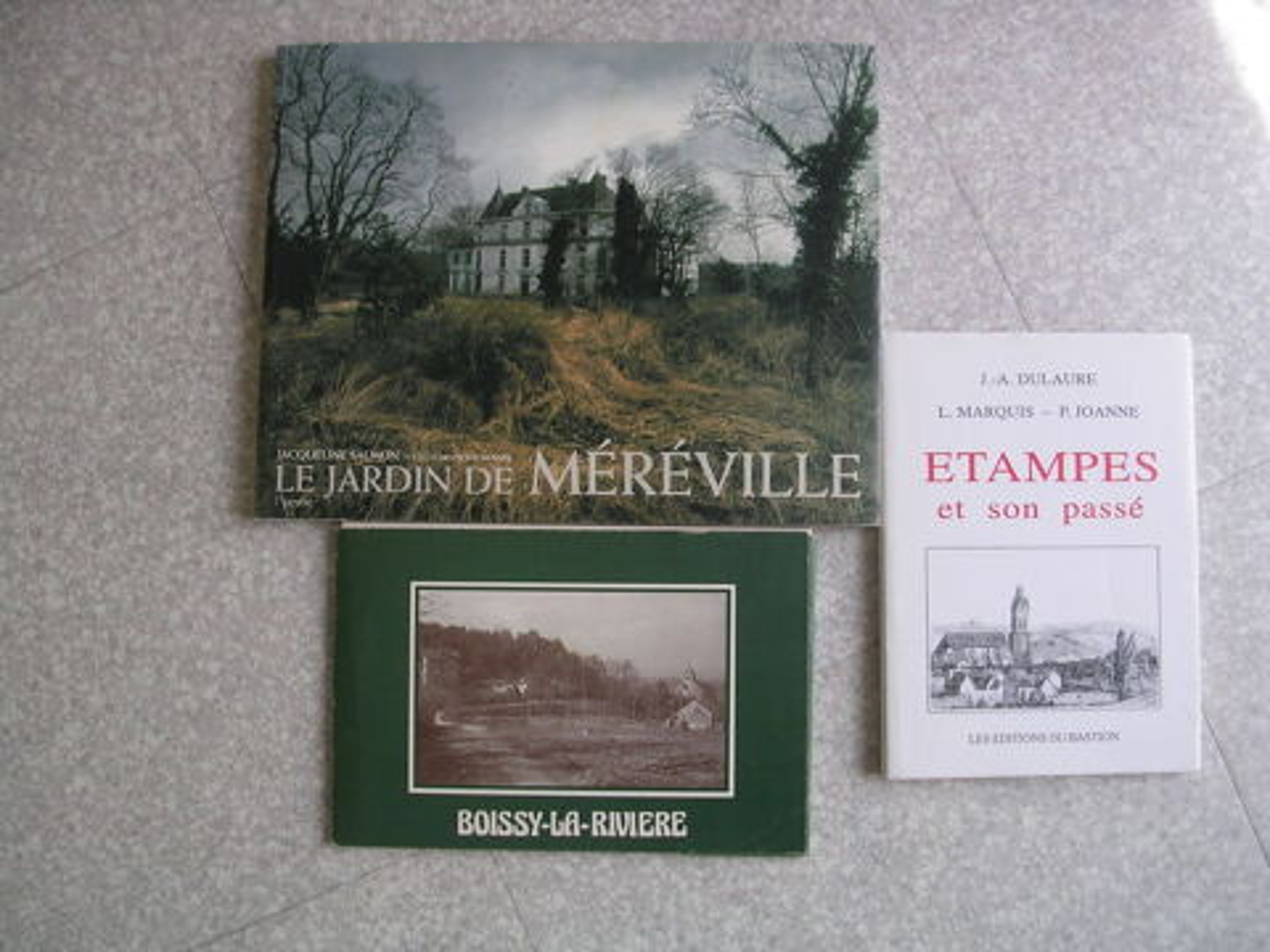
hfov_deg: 49.0
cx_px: 635
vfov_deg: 37.7
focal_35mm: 38
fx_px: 1394
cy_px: 476
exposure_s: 1/54.5
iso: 50
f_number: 2.8
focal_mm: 5.8
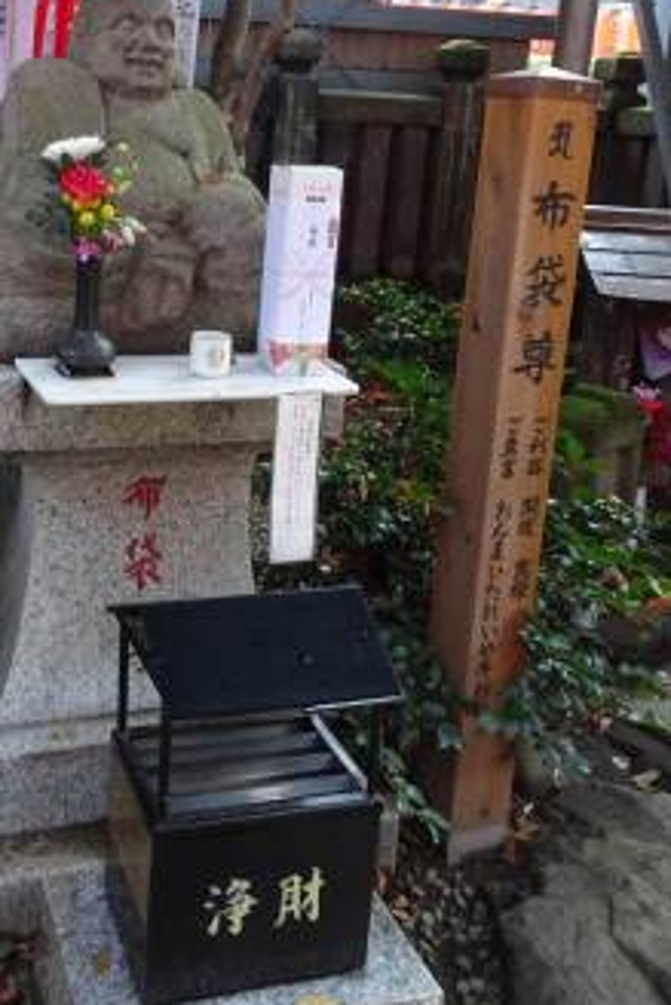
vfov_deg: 49.2
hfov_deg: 34.0
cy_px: 285
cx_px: 133
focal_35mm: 38
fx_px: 1061
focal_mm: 4.1
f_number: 3.5
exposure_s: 1/30
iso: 160
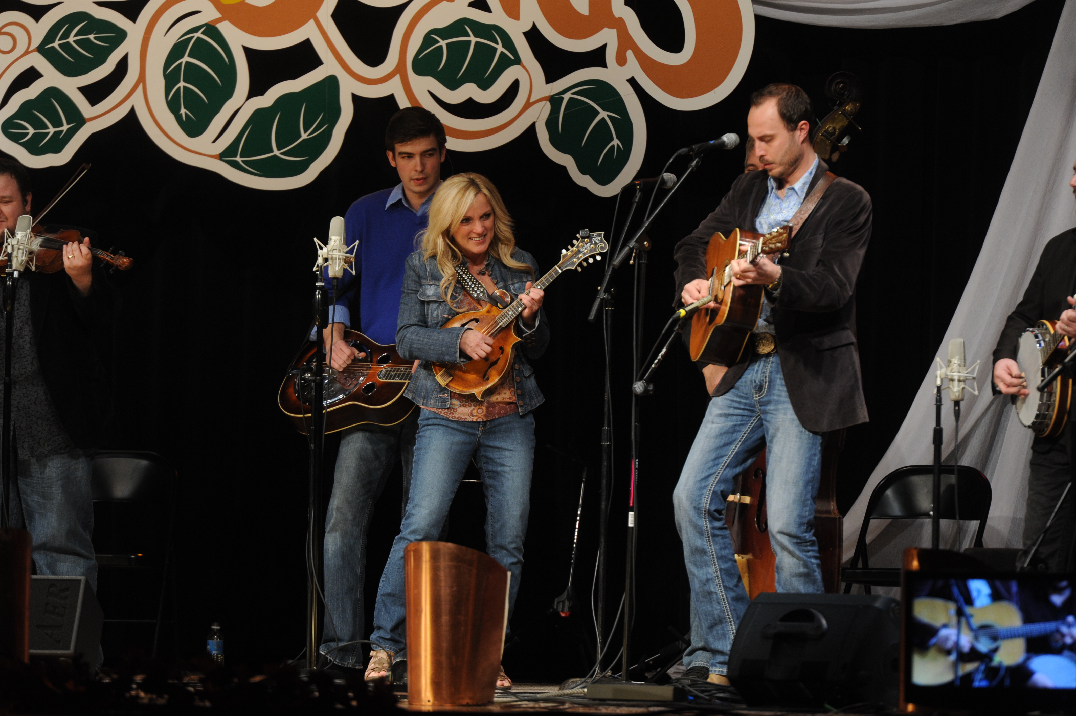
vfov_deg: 4.9
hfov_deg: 7.4
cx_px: 538
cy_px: 358
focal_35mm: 280
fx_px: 8363
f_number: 4.5
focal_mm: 280
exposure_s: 1/250
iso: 1250
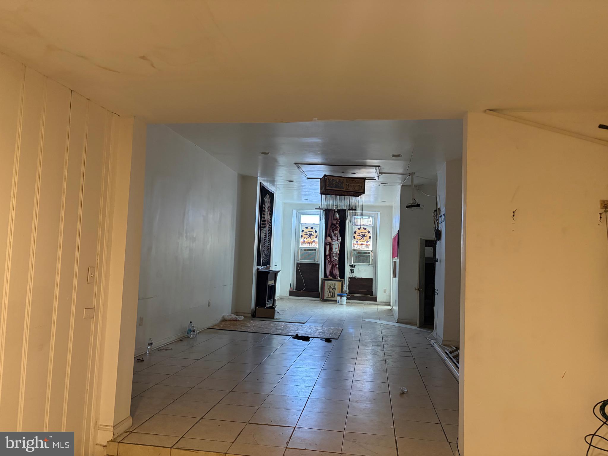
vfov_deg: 53.1
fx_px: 457
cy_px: 228
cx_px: 304
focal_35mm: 26
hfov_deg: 67.3
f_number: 1.6
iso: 320
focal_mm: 5.96
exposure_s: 1/60
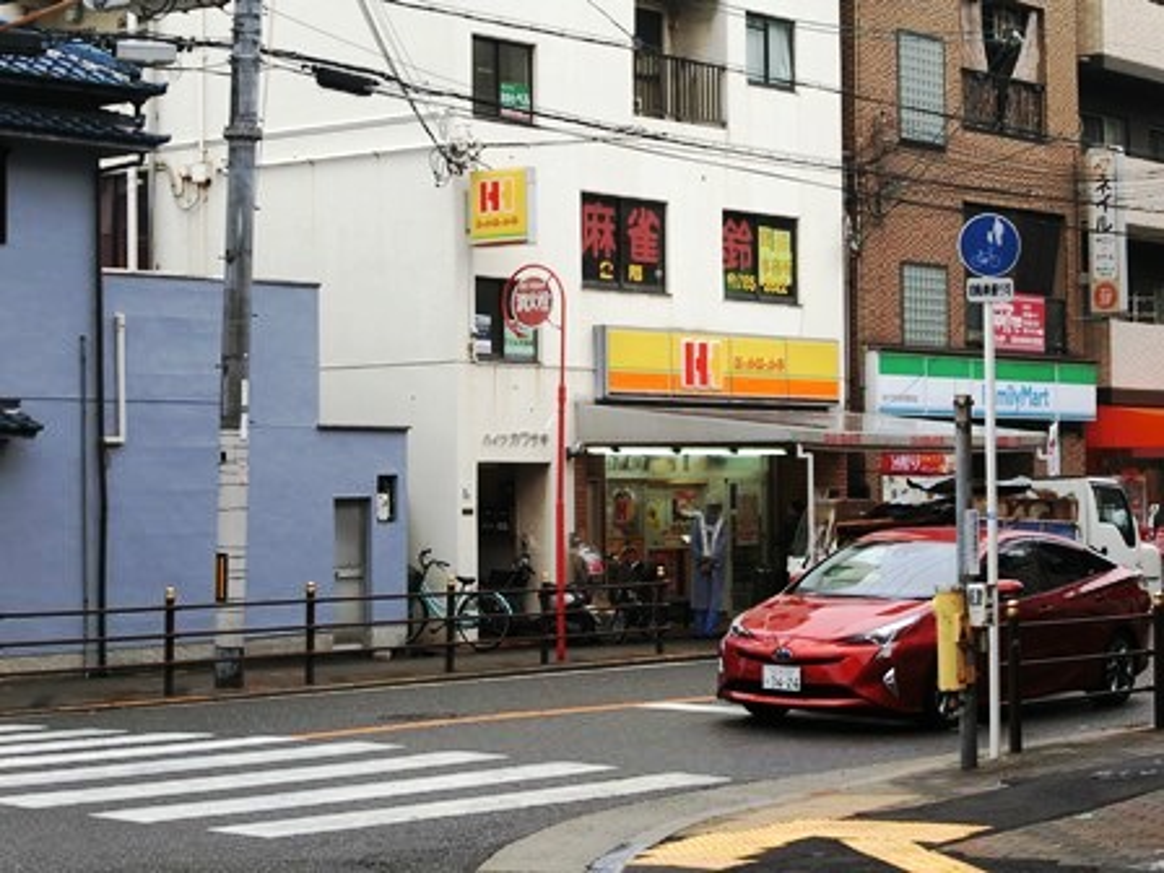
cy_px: 436
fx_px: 2858
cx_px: 582
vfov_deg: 17.4
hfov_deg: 23.0
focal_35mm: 85
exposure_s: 1/125
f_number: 6
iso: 250
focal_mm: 18.1
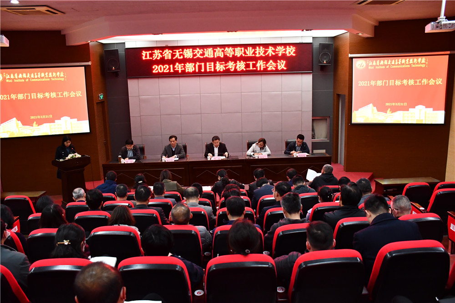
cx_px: 228
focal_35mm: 30
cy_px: 152
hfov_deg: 61.9
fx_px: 379
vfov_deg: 43.6
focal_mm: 20
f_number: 3.5
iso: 2800
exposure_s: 1/125
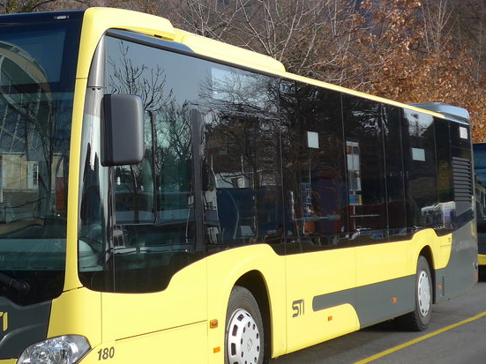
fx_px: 1193
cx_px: 68
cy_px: 123
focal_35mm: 85
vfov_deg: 17.3
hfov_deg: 22.6
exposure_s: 1/640
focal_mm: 8
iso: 80
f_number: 2.8
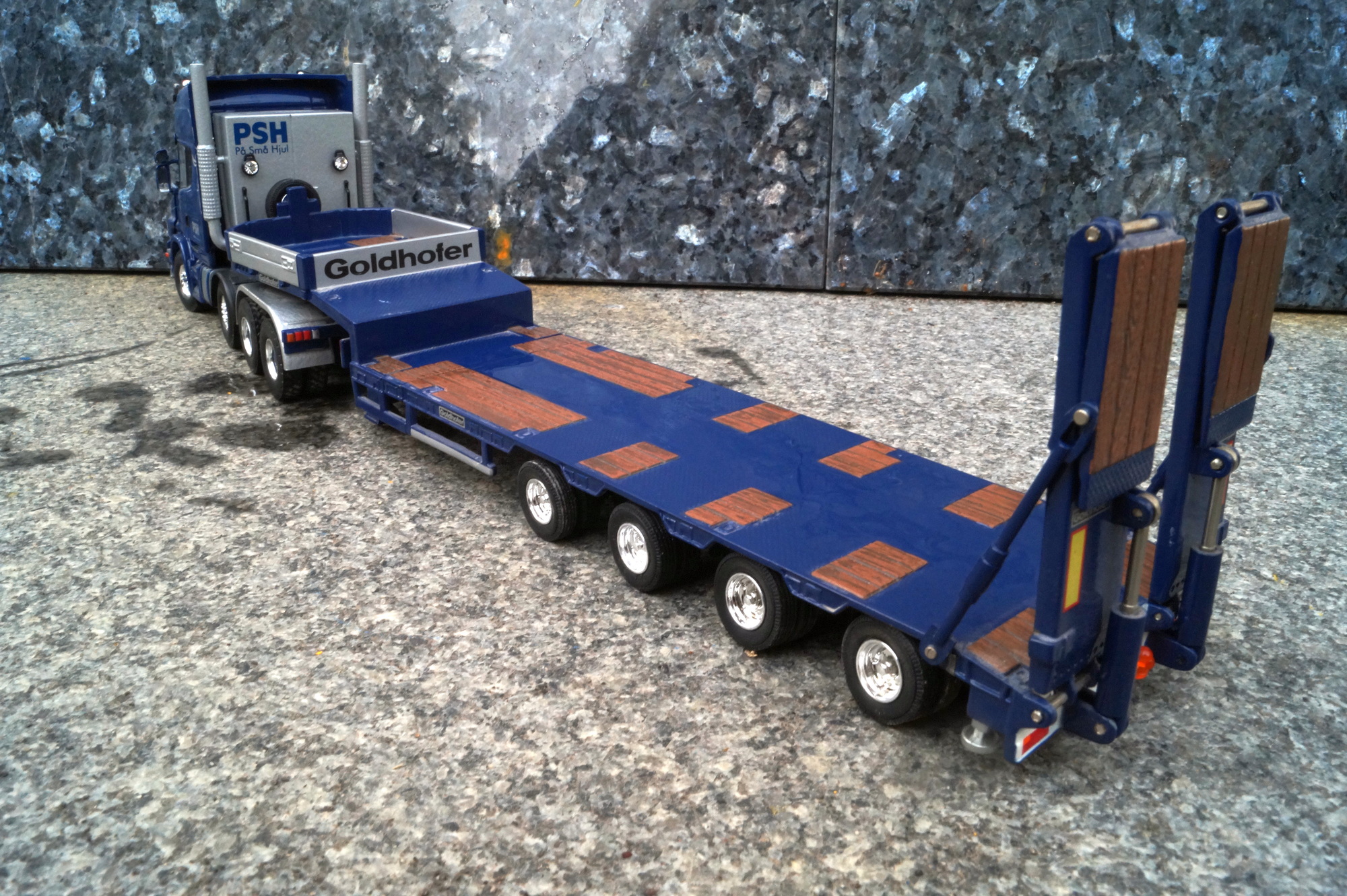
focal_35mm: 30
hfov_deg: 62.0
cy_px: 448
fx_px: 1122
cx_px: 674
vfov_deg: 43.6
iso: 500
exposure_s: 1/60
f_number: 20
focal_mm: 20
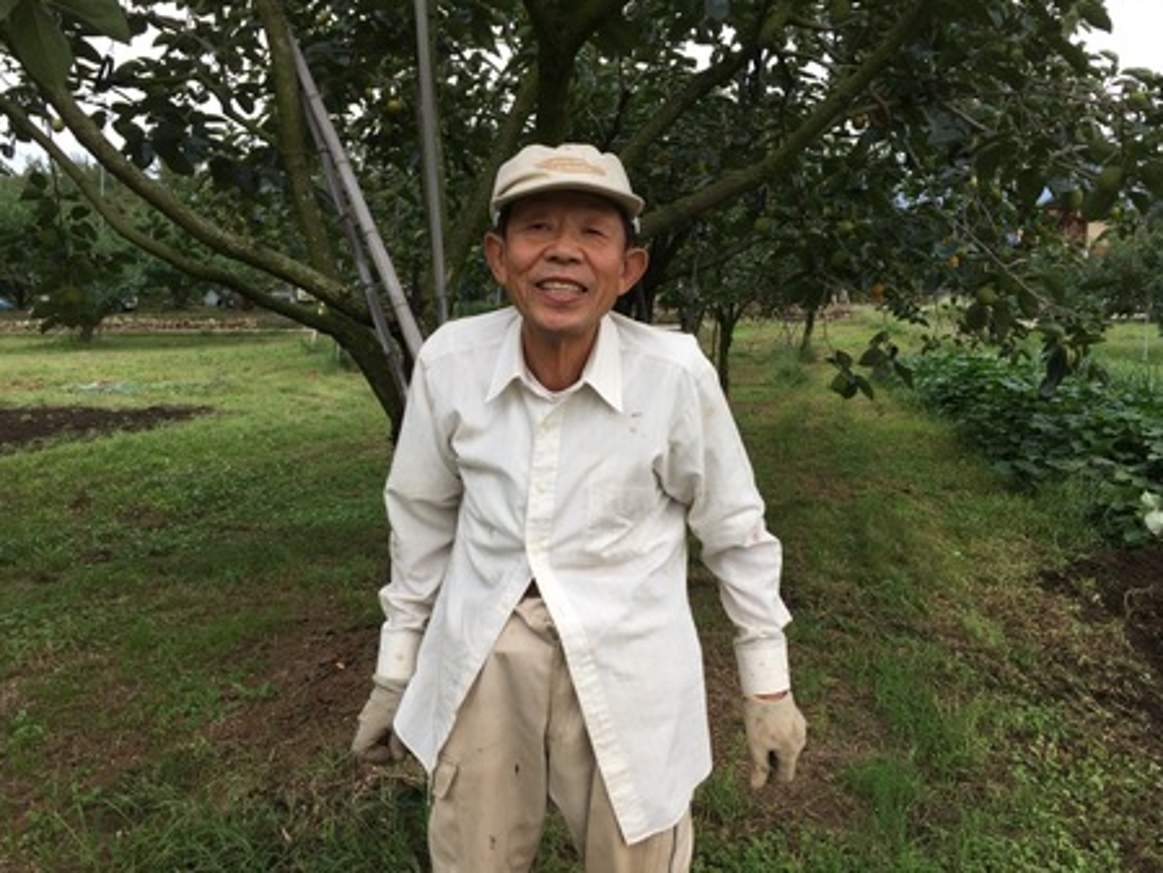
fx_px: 1042
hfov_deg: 58.3
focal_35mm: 31
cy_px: 448
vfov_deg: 45.5
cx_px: 567
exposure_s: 1/120
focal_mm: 4.15
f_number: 2.2
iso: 32
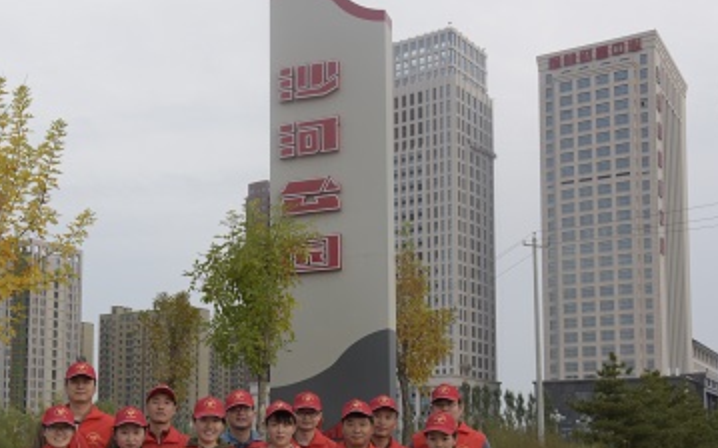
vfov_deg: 25.3
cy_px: 361
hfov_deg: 39.7
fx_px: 978
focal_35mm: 50
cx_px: 224
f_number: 6.3
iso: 320
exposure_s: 1/160
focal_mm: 32
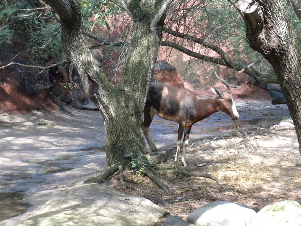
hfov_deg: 16.6
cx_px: 150
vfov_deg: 12.5
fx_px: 1035
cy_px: 113
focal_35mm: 119
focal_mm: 21
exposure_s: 1/205
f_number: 5.1
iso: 532
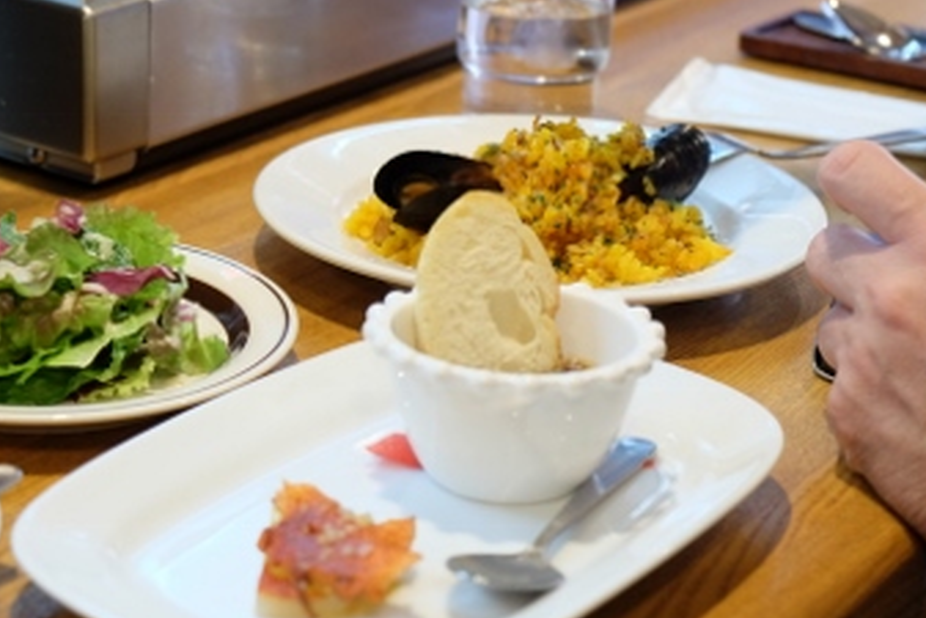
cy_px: 387
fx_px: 2059
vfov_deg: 17.1
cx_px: 253
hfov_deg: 25.1
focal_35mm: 80
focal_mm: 30.2
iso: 1250
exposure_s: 1/60
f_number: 3.6
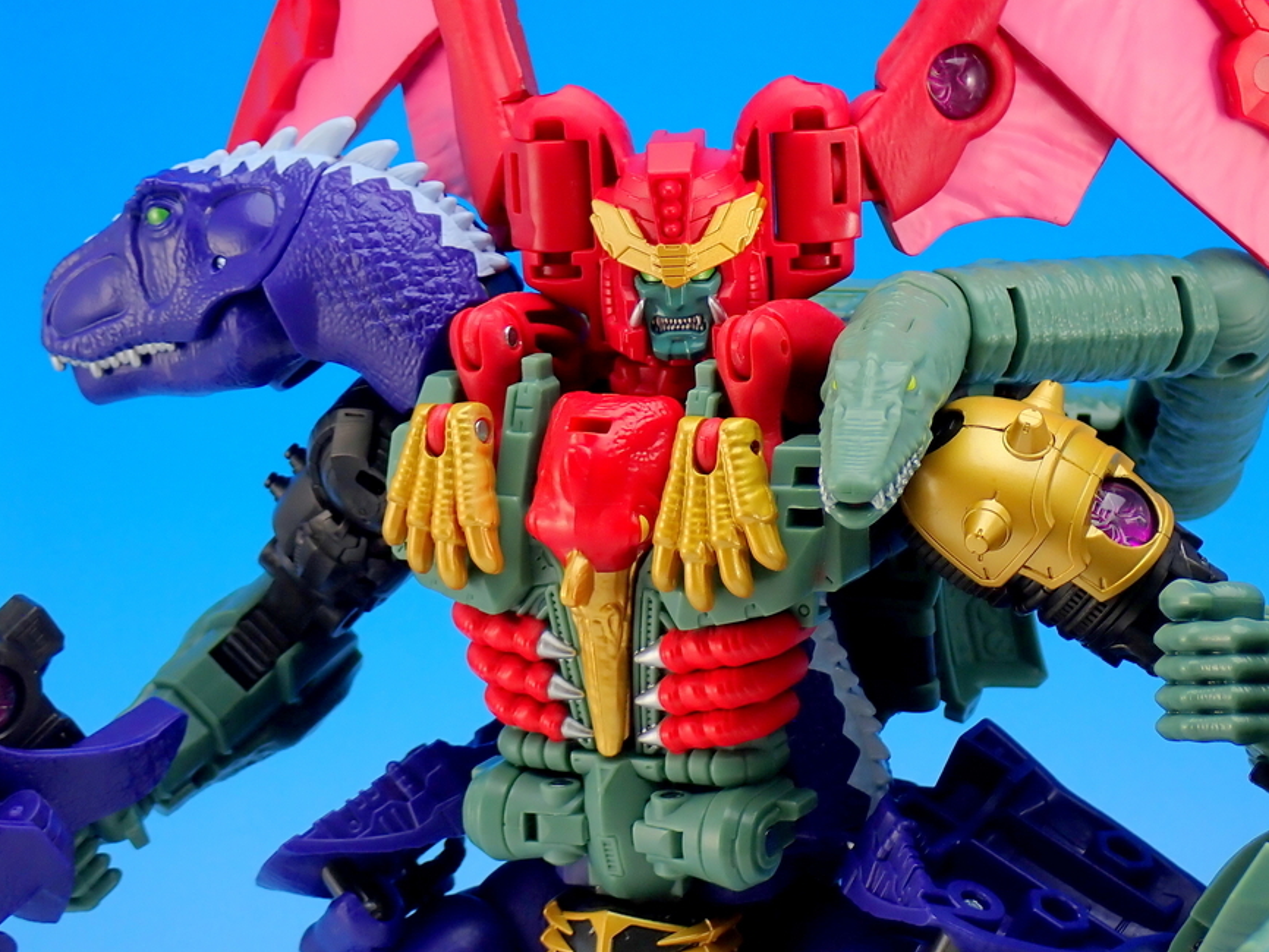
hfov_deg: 21.5
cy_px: 510
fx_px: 3337
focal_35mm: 91
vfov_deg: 16.2
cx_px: 667
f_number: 4.1
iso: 100
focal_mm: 13.65
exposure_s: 1/13
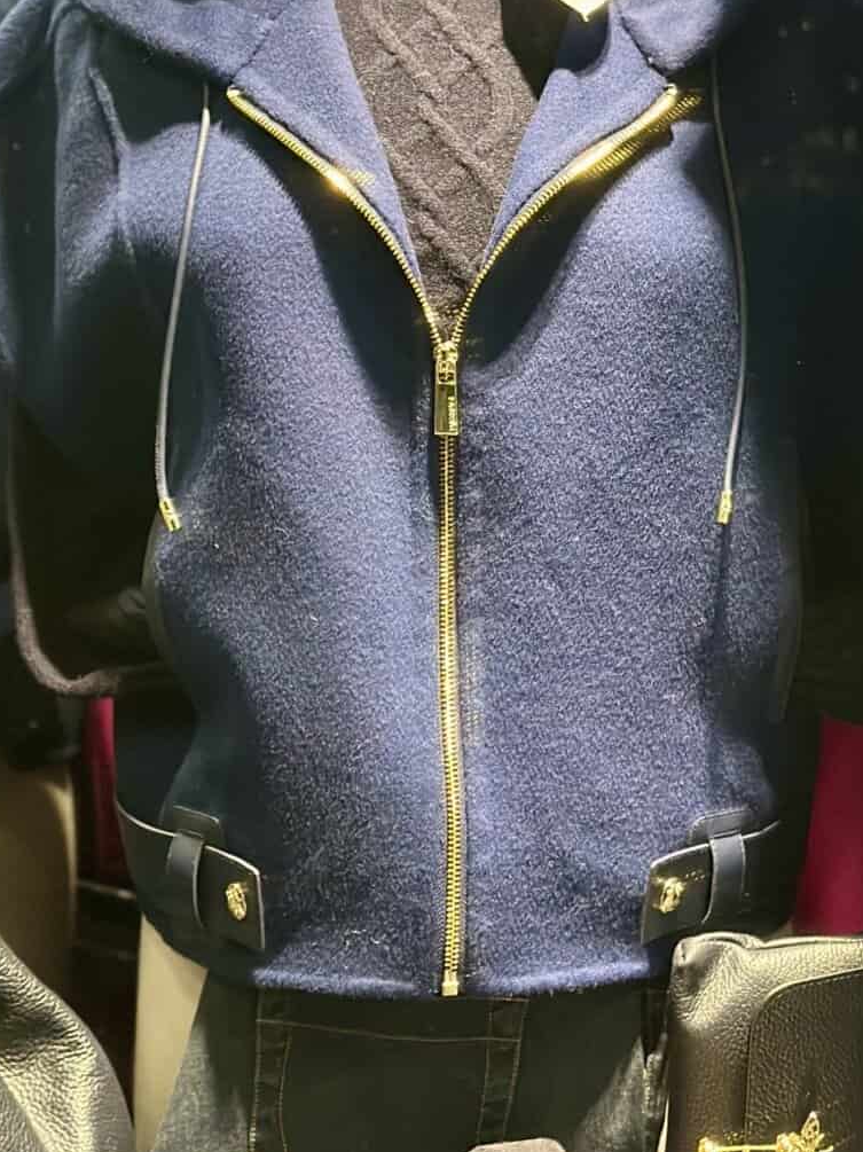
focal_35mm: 86
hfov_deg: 17.1
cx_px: 635
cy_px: 366
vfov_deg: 22.7
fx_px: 2861
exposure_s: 1/25
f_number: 1.78
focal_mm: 6.86
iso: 640
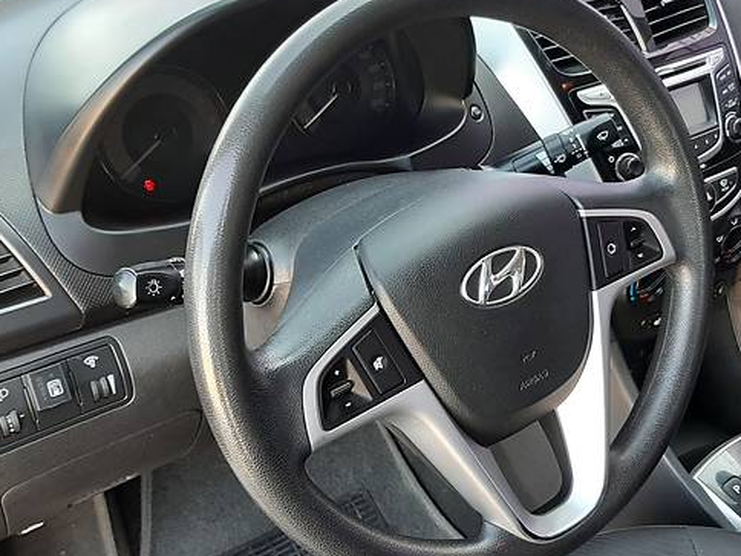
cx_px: 435
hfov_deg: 43.7
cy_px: 216
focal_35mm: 43
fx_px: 920
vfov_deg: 33.5
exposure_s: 1/50
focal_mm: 3.9
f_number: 1.7
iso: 50
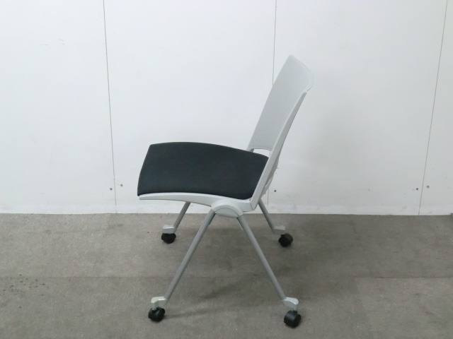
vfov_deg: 27.0
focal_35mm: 54
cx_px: 226
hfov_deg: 35.5
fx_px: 707
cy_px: 170
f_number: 4.5
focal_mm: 9.8
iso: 800
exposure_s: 1/40
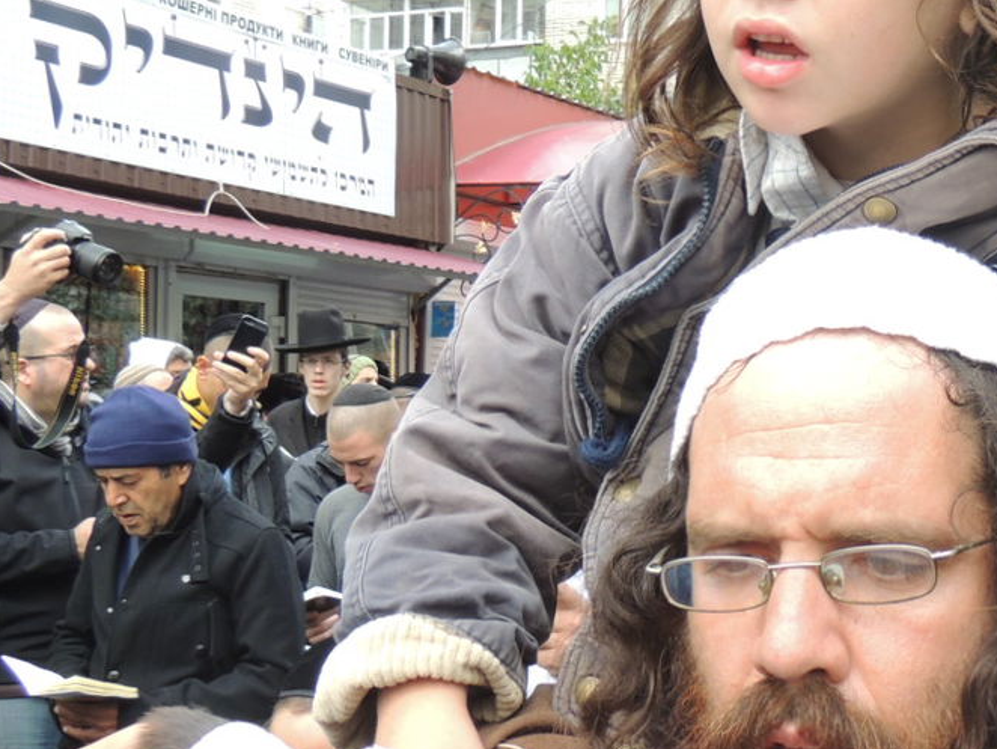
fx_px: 2132
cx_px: 905
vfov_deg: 19.9
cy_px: 380
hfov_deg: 25.5
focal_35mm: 74
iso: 100
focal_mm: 6.2
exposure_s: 1/80
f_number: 3.3
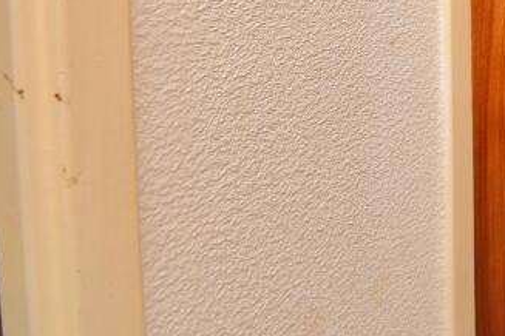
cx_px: 785
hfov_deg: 27.0
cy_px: -121
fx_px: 659
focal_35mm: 47
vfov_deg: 24.4
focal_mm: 10
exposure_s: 1/100
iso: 800
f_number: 9
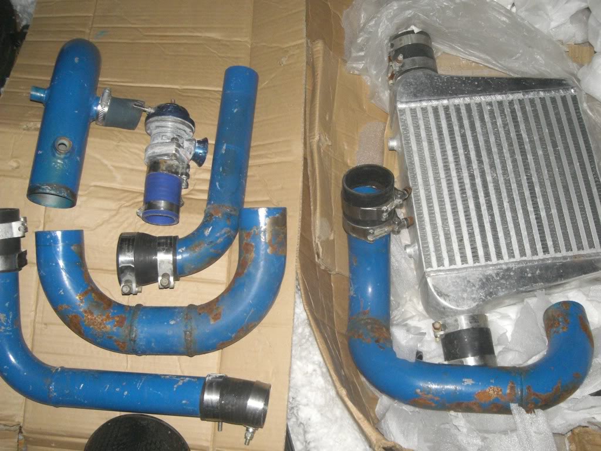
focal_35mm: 38
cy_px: 226
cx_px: 300
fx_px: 660
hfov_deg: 49.0
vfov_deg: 37.7
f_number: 3.1
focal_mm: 6.3
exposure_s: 1/60
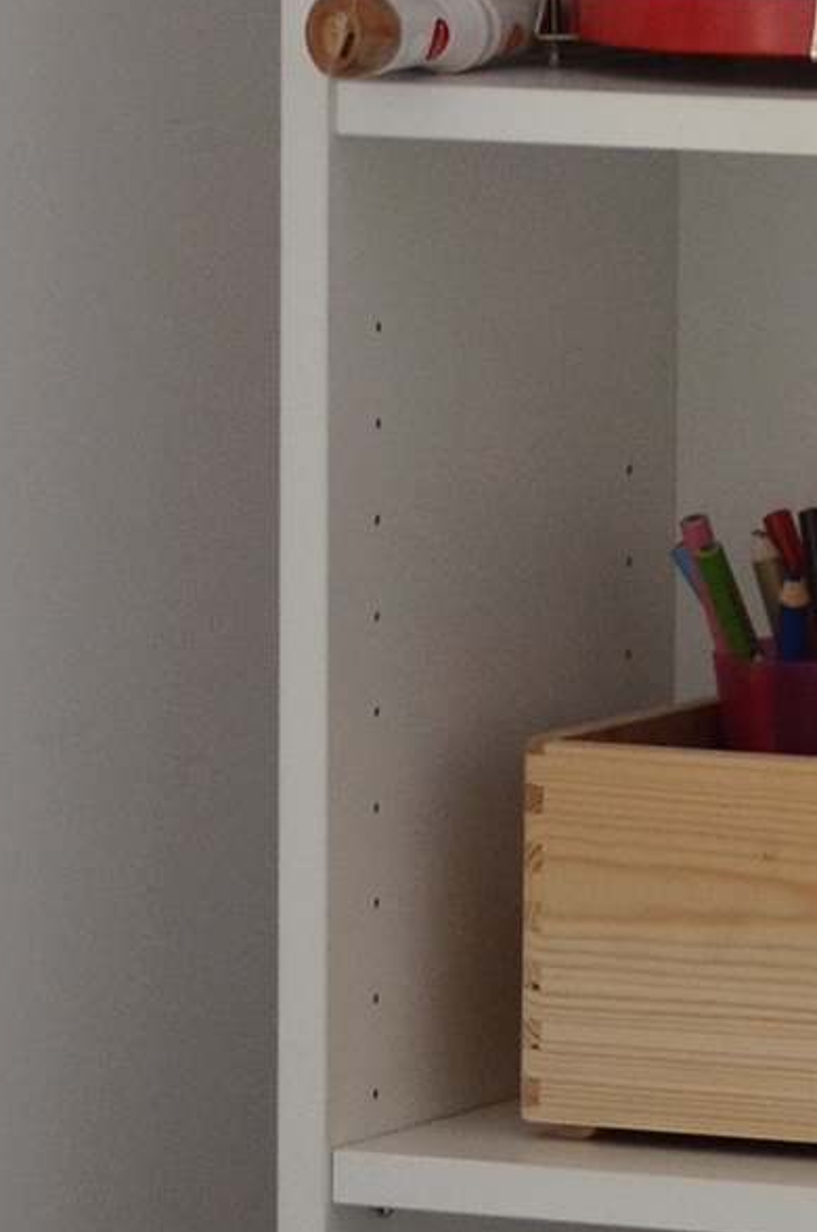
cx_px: 465
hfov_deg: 3.6
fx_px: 13152
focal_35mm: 385
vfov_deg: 5.4
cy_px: 193
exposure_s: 1/160
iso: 320
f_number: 2
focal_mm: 50
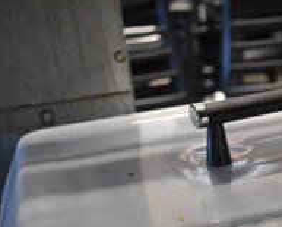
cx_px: 314
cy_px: 284
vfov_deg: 18.1
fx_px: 669
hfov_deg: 22.4
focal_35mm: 80
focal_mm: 18
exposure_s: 1/125
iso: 2800
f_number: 3.5
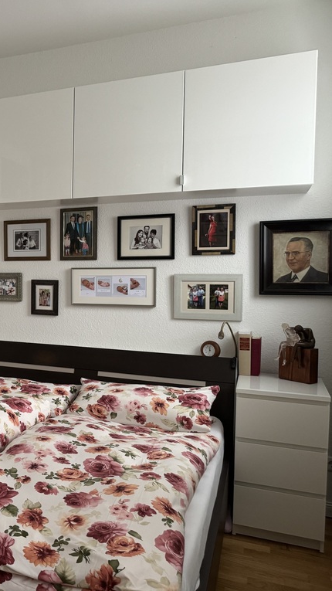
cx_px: -36
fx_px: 548
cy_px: 295
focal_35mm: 35
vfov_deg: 56.6
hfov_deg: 30.1
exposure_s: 1/60
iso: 320
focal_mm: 6.86
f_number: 1.78
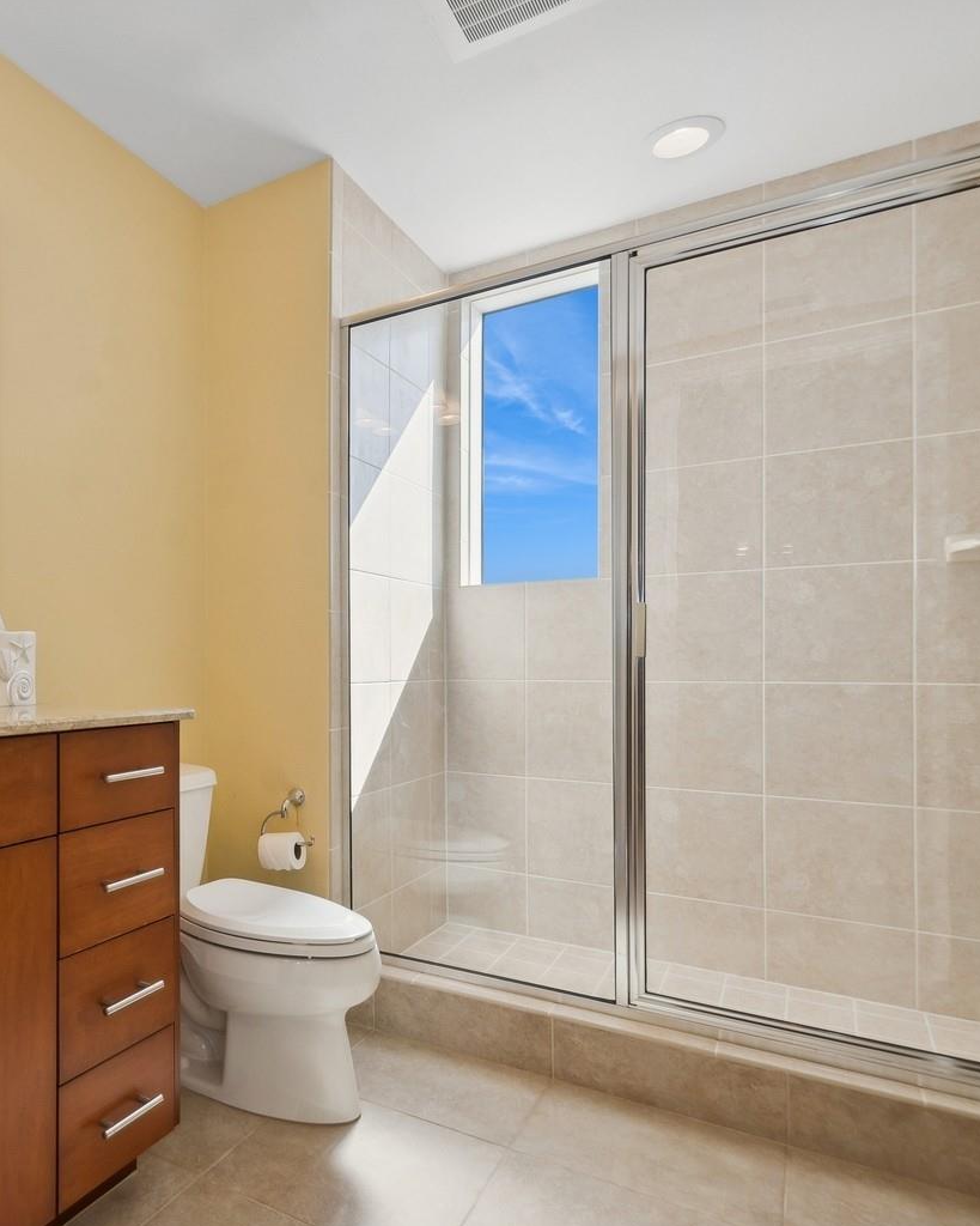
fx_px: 798
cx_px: 171
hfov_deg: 57.5
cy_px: 635
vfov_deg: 75.0
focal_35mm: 22
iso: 200
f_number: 8
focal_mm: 10
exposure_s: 1/40
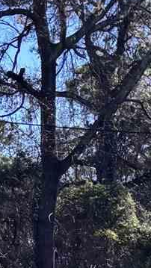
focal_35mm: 182
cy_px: 575
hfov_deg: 6.4
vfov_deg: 10.6
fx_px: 1295
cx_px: 320
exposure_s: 1/1912
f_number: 1.6
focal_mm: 5.96
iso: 50
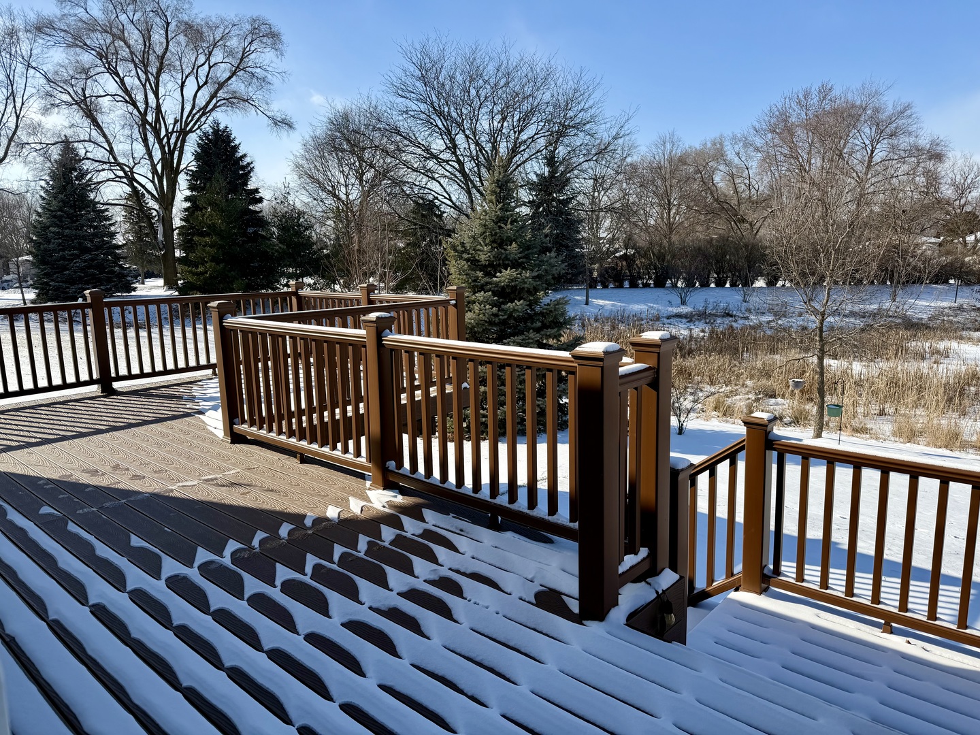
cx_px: 490
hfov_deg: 71.6
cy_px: 368
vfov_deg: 56.8
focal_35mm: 24
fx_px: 679
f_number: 1.78
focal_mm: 6.76
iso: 80
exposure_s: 1/4405
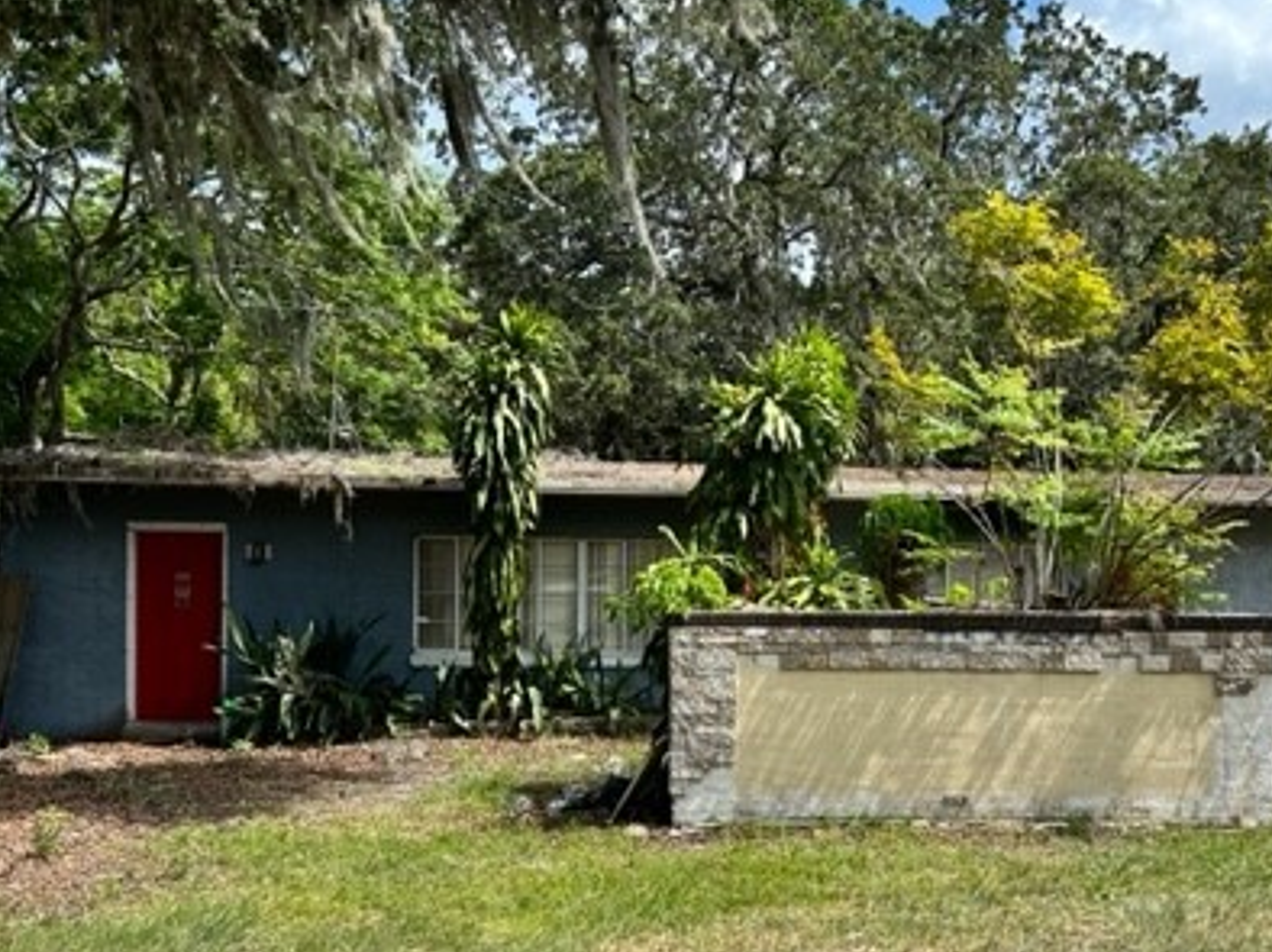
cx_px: 794
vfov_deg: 36.6
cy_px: 594
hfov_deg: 47.5
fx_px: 1432
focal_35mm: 39
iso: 80
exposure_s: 1/2882
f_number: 1.78
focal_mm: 6.86
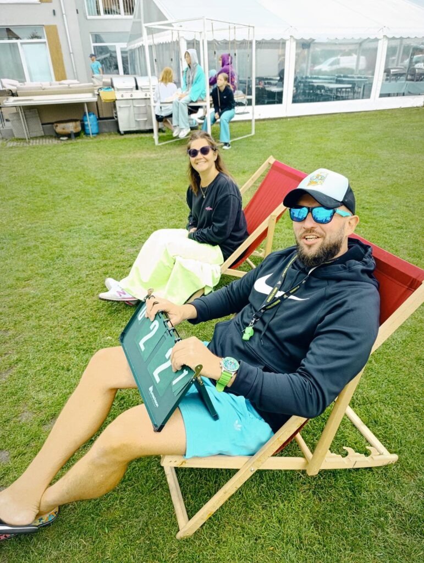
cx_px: 212
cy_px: 282
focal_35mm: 23
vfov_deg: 73.8
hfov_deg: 59.0
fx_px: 375
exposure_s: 1/100
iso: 50
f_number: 1.6
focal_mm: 6.14
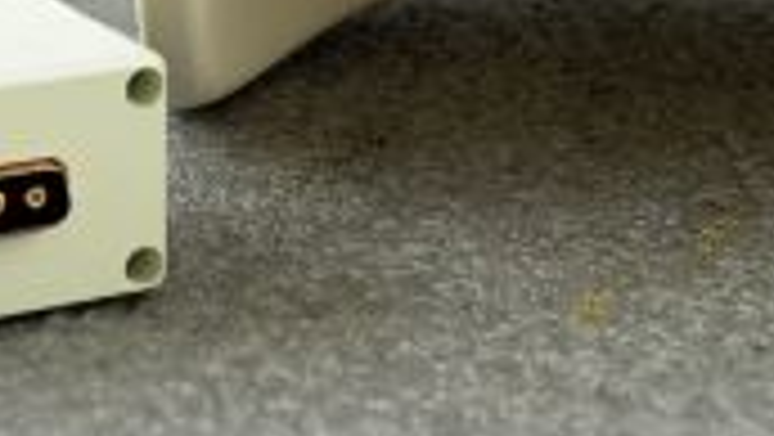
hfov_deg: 14.0
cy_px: -267
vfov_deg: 7.8
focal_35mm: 153
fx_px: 3142
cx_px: 468
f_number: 6.3
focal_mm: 42
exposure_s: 1/100
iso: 800
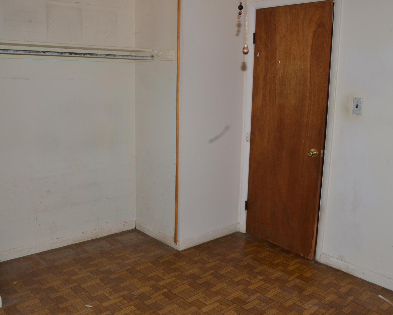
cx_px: 193
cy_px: 151
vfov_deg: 43.4
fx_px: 395
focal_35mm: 34
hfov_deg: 52.8
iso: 800
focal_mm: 18
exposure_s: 1/25
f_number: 16
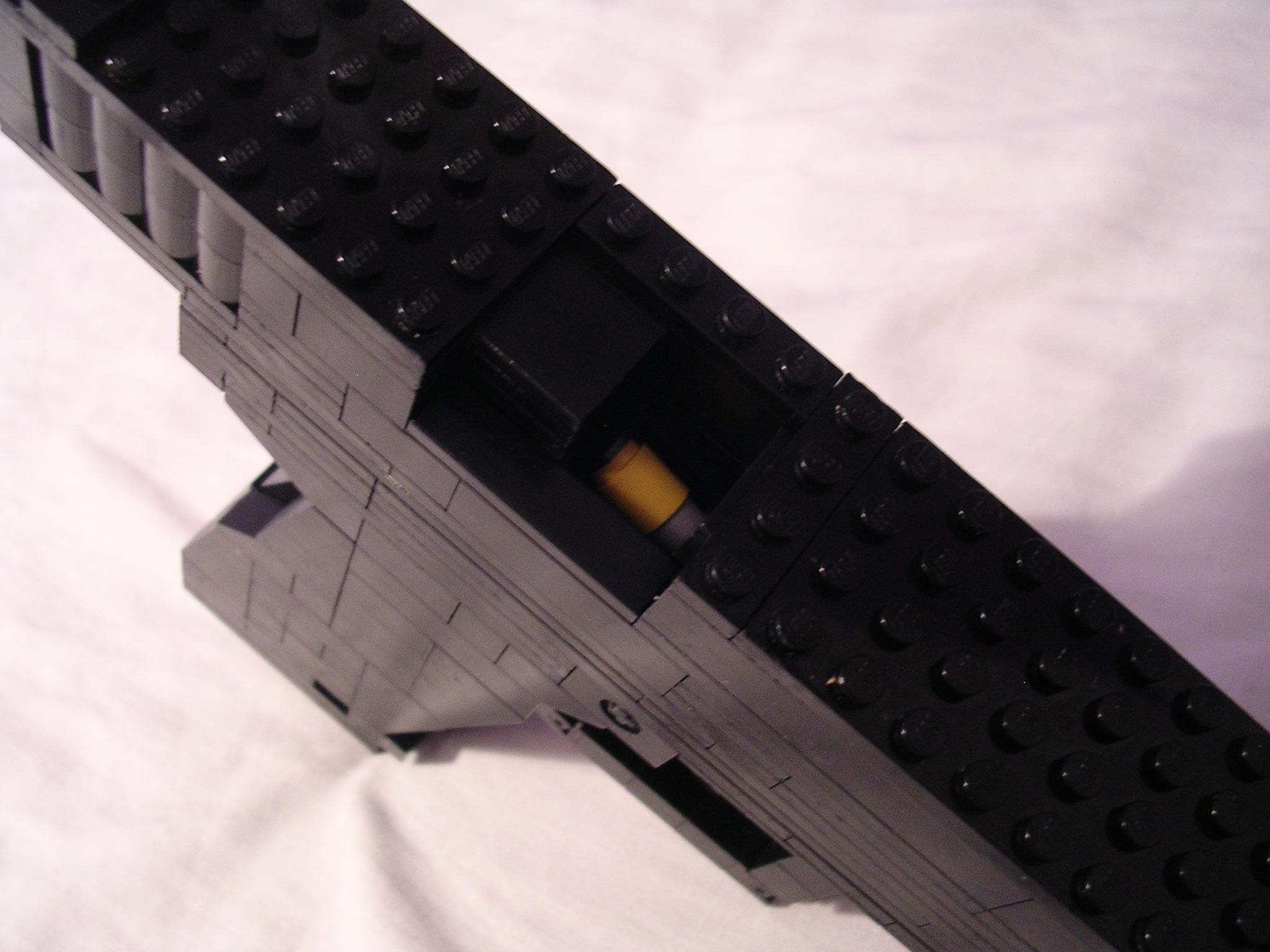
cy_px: 476
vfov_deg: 37.7
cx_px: 635
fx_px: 1394
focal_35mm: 38
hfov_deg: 49.0
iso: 207
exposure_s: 1/3.3
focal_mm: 5.8
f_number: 2.8
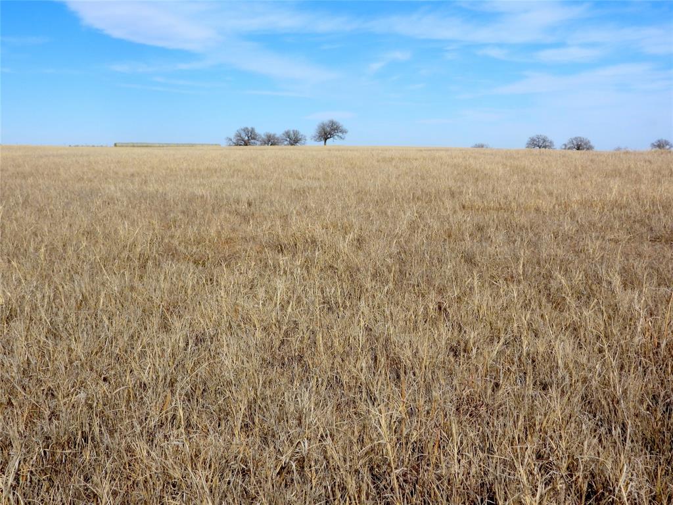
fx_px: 855
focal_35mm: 44
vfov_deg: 32.9
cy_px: 252
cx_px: 336
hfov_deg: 42.9
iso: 100
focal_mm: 7.9
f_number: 4
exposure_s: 1/1600
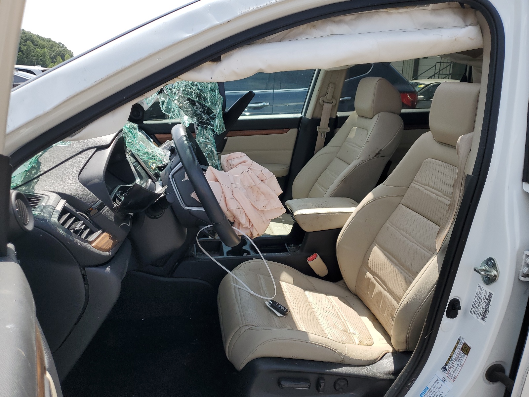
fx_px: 397
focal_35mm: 26
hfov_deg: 67.3
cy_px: 198
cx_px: 264
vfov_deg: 53.1
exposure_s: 1/2000
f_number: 1.5
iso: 50
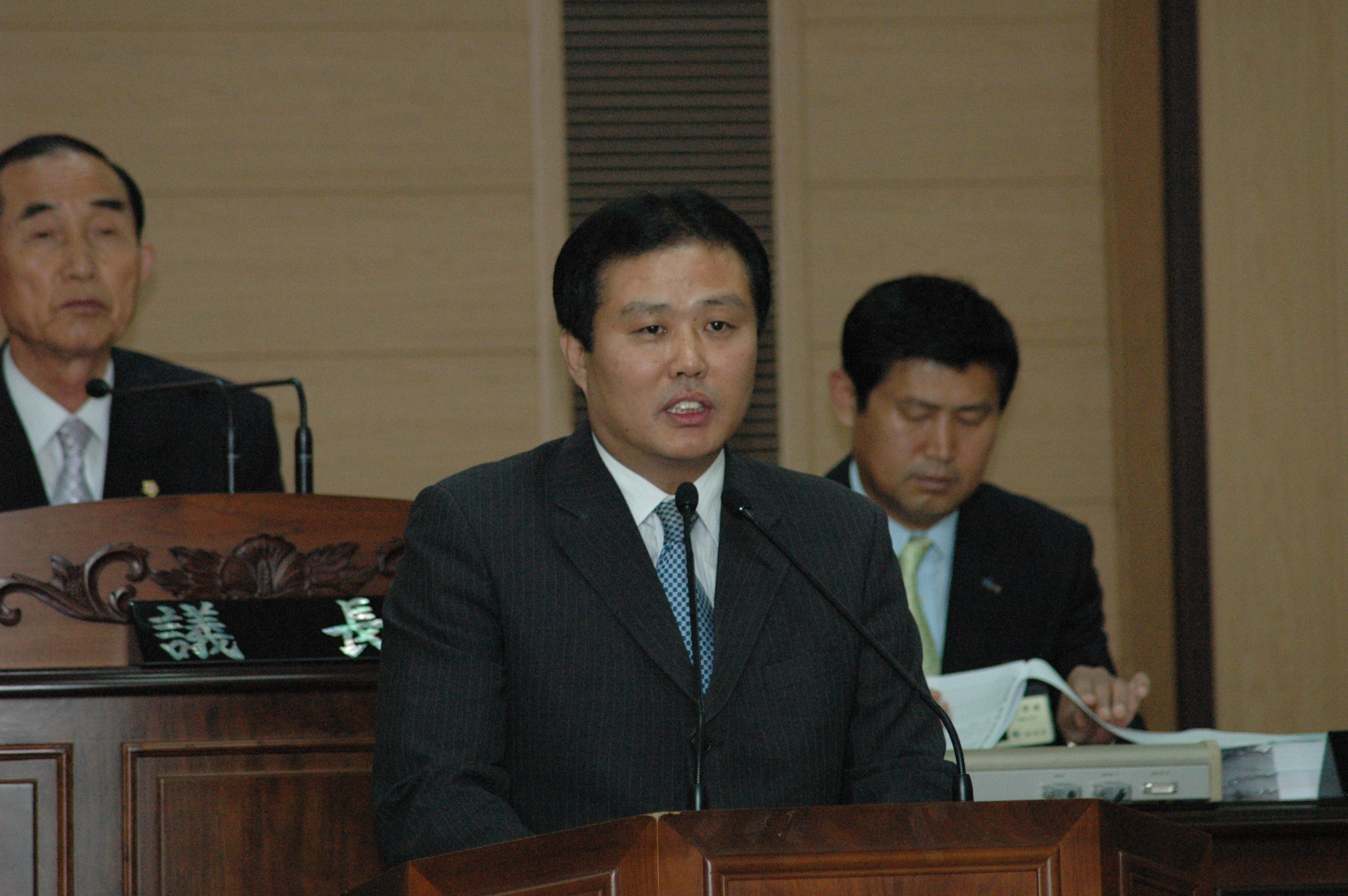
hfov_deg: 7.2
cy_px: 448
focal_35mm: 285
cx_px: 674
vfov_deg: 4.8
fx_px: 10662
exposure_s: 1/250
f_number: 5
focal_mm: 190
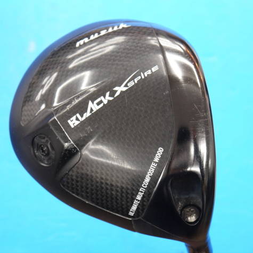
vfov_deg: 17.4
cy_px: 127
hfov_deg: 17.4
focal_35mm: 100
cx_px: 119
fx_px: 827
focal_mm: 42
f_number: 5.6
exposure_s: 1/50
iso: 800
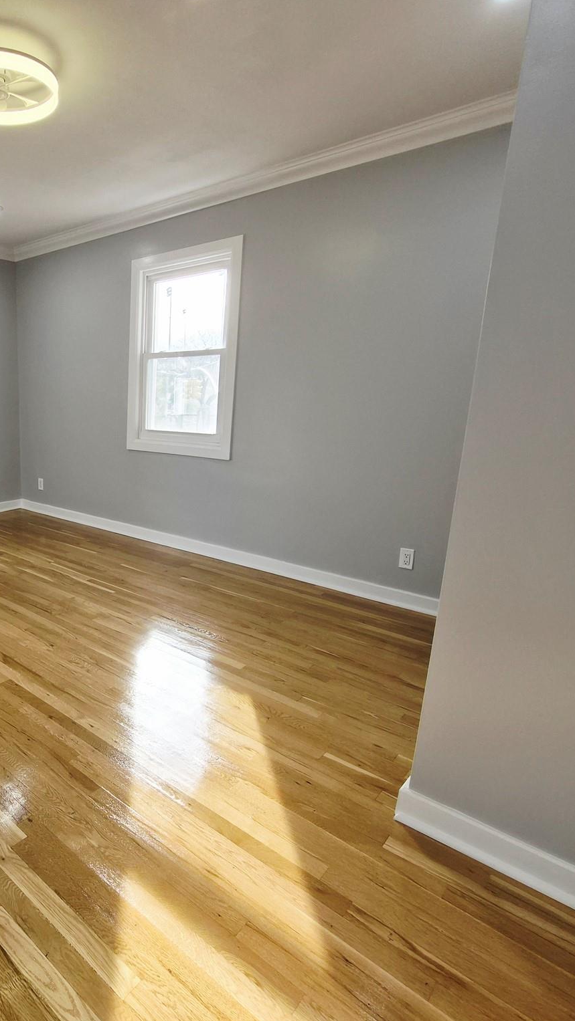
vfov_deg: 89.6
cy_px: 511
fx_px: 515
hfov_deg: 53.3
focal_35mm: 19
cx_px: 92
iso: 40
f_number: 2.2
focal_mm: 1.7
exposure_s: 1/120
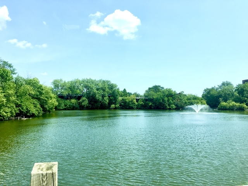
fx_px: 208
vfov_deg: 48.2
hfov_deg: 61.7
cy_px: 93
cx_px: 124
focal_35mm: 29
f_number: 2.2
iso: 25
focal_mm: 4.15
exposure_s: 1/1166
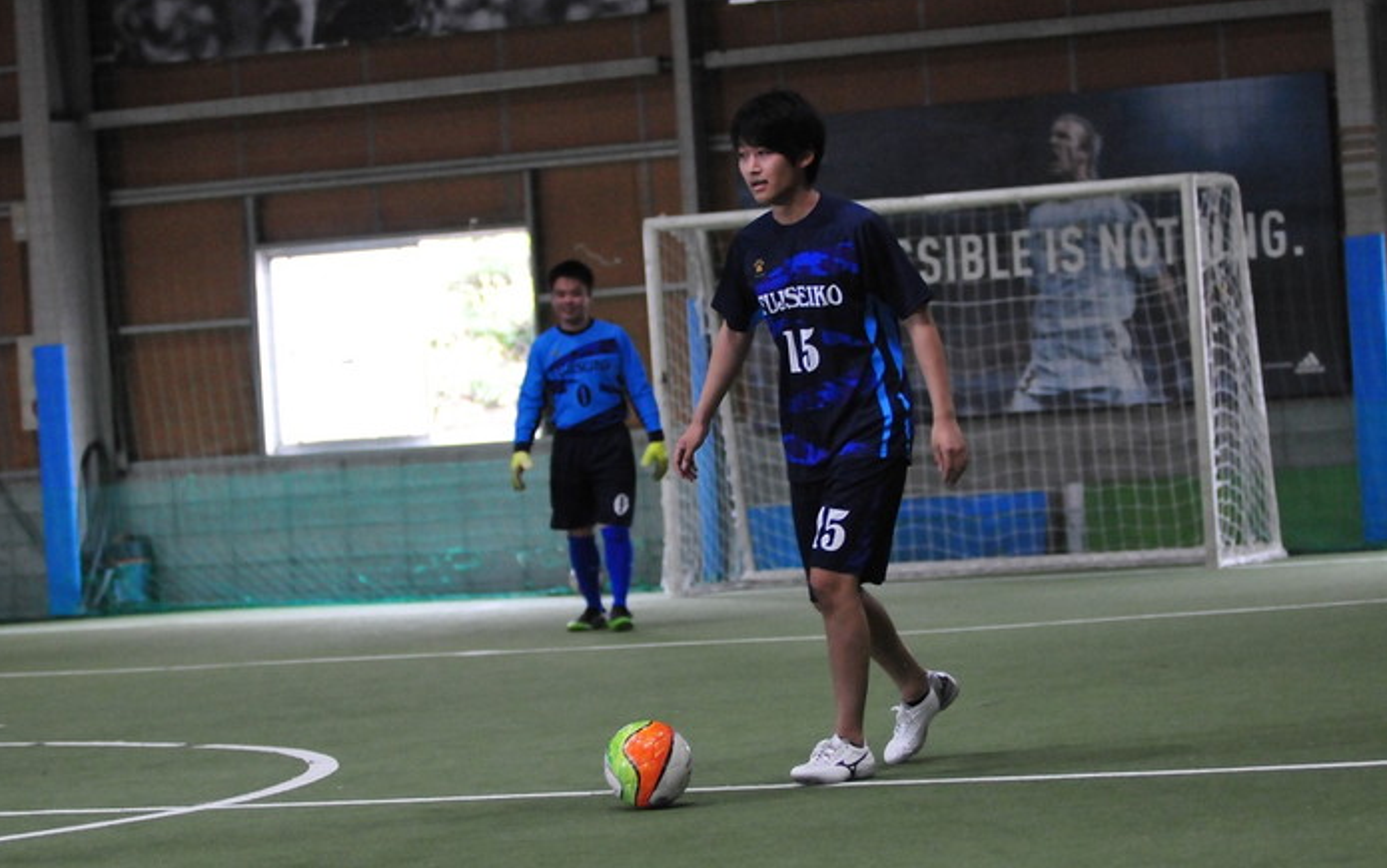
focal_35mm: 123
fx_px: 4651
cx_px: 691
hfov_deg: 17.0
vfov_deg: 10.7
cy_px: 456
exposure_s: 1/500
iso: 2800
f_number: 2.8
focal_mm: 80
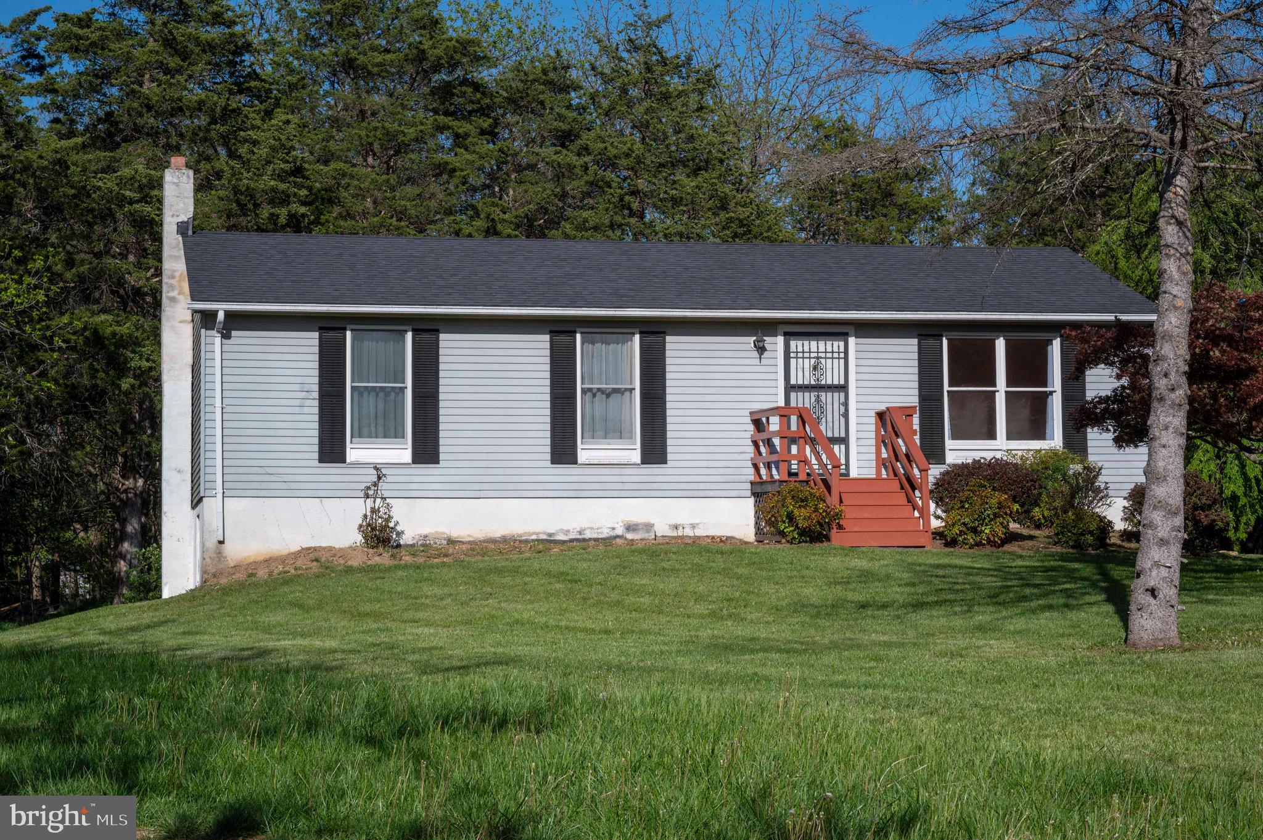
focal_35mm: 70
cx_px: 632
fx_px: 2454
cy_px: 420
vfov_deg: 19.4
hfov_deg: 28.9
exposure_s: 1/800
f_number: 16
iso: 640
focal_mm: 70
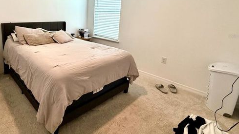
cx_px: 76
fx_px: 139
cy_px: 36
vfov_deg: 49.7
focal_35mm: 22
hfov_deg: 78.1
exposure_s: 1/120
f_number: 2.2
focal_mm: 2.22
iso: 160
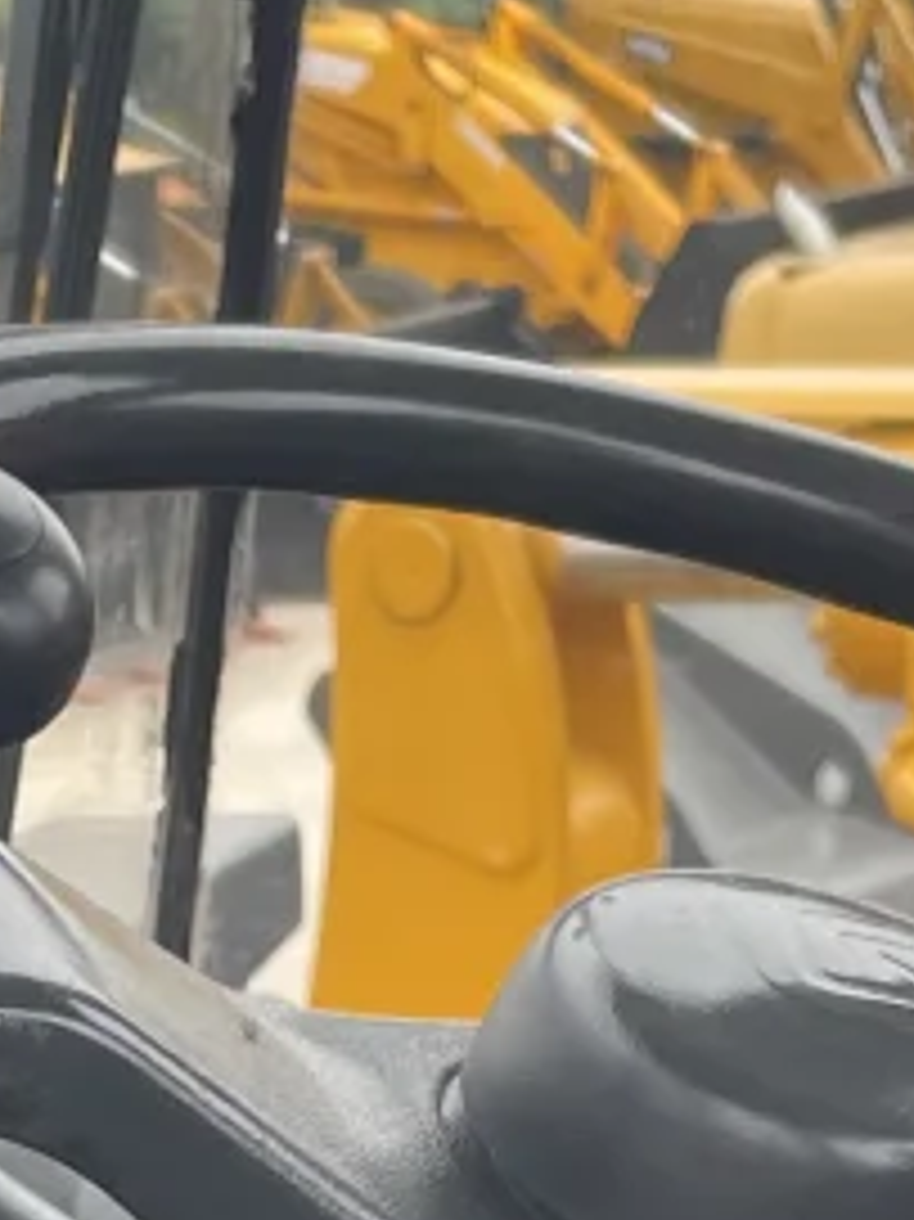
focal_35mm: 138
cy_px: 2044
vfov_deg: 13.2
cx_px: -131
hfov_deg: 10.6
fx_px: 4862
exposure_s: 1/121
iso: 100
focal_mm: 4.2
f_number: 1.6
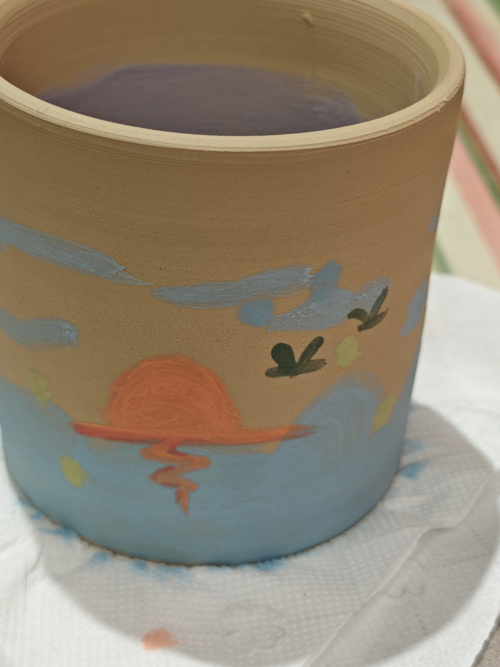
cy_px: 272
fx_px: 1329
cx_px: 277
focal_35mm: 69
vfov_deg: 28.1
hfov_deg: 21.3
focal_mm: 6.55
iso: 80
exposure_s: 1/112
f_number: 1.62
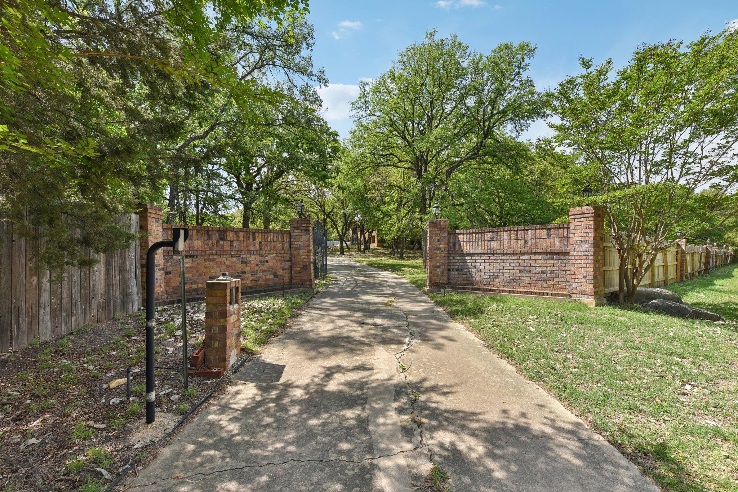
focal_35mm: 14
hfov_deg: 104.3
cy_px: 246
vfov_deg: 81.2
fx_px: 287
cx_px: 369
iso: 100
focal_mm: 14
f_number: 8
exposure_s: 1/160
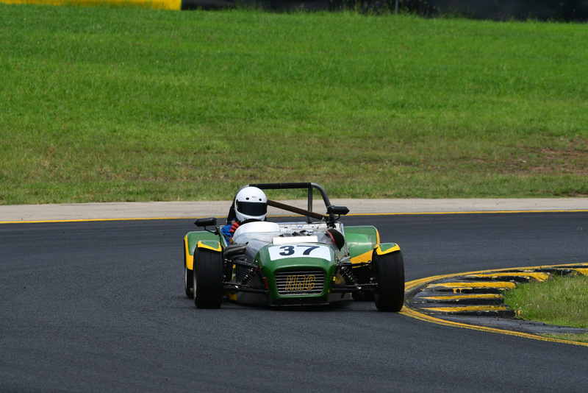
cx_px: 294
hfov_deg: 4.7
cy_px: 196
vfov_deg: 3.2
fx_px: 7107
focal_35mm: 435
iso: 320
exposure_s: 1/640
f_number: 11
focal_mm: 290
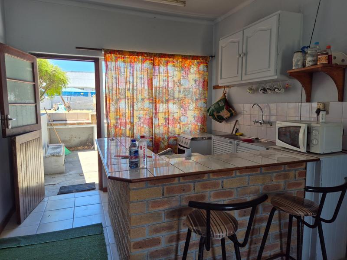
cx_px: 174
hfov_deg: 73.9
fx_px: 231
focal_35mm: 23
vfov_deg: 58.9
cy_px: 130
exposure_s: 1/132
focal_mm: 5.4
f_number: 1.8
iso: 25
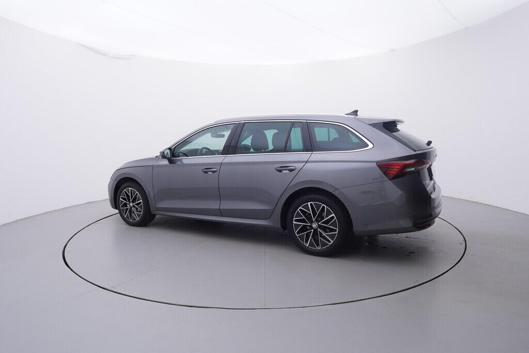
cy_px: 176
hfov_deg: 77.3
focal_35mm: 22
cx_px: 264
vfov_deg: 56.2
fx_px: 331
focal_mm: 15
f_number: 5
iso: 200
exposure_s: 1/80
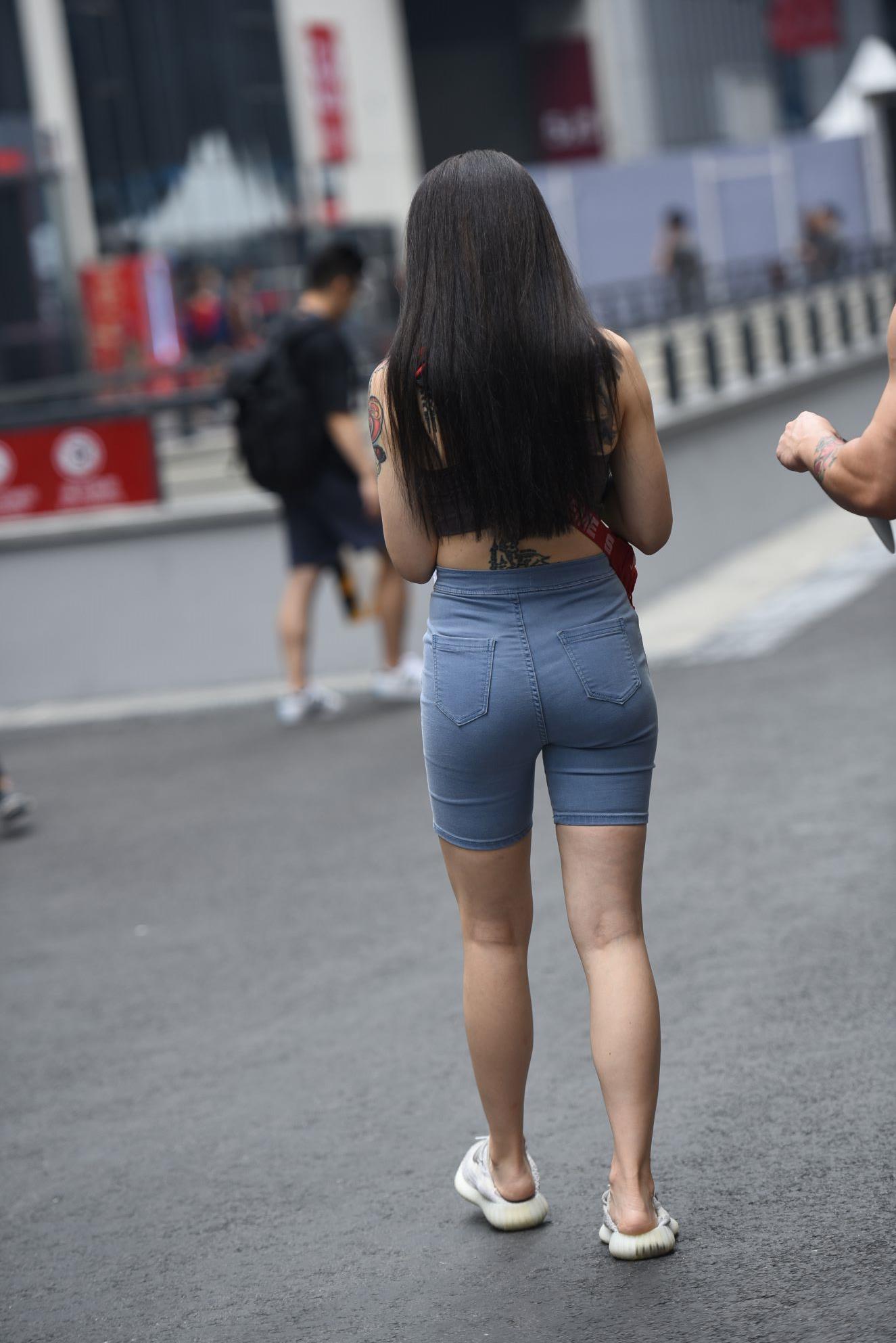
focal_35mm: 140
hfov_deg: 9.8
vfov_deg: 14.6
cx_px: 448
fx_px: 5222
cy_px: 672
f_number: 2.8
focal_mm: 140
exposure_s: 1/400
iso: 400
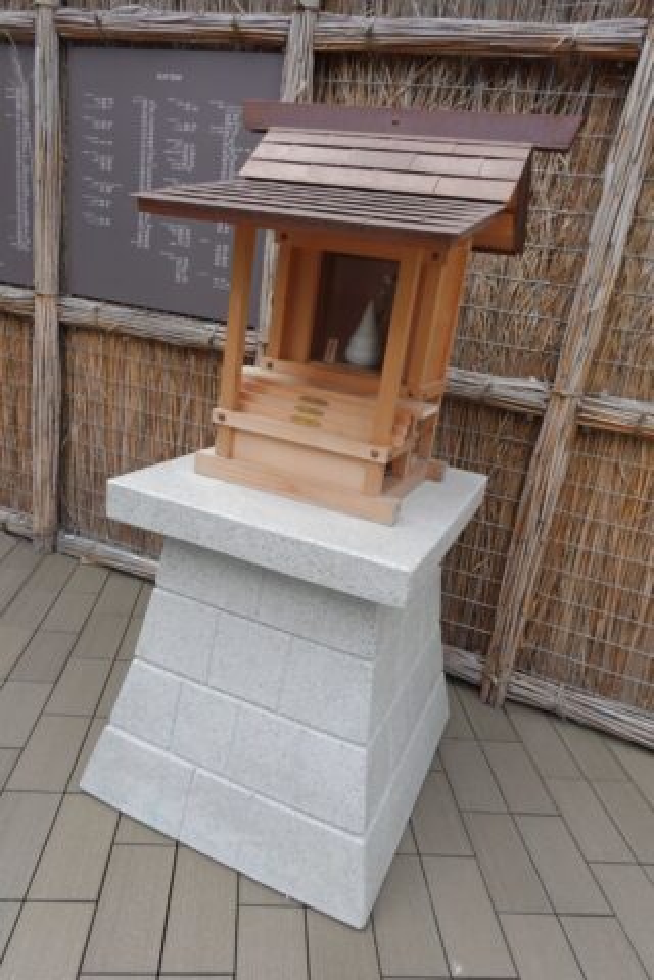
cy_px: 490
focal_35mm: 23
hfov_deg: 55.1
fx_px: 627
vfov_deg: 76.1
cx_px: 327
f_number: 4
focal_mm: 8.73
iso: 160
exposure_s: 1/250
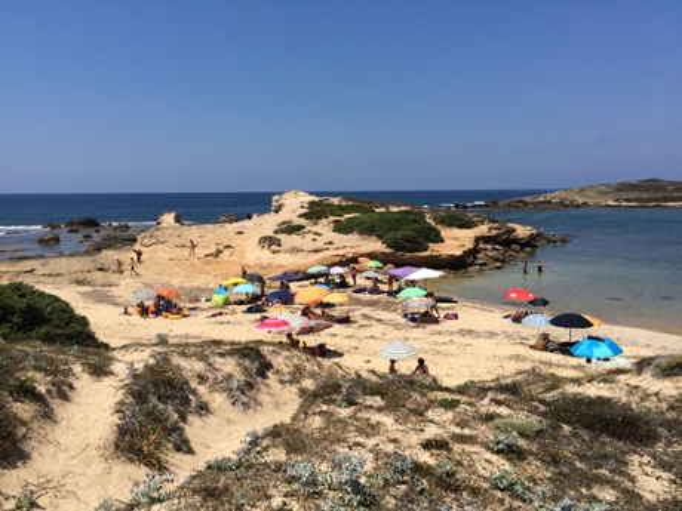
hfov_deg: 61.7
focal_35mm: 29
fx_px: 571
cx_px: 341
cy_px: 256
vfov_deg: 48.2
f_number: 2.2
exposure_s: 1/3731
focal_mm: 4.15
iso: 32
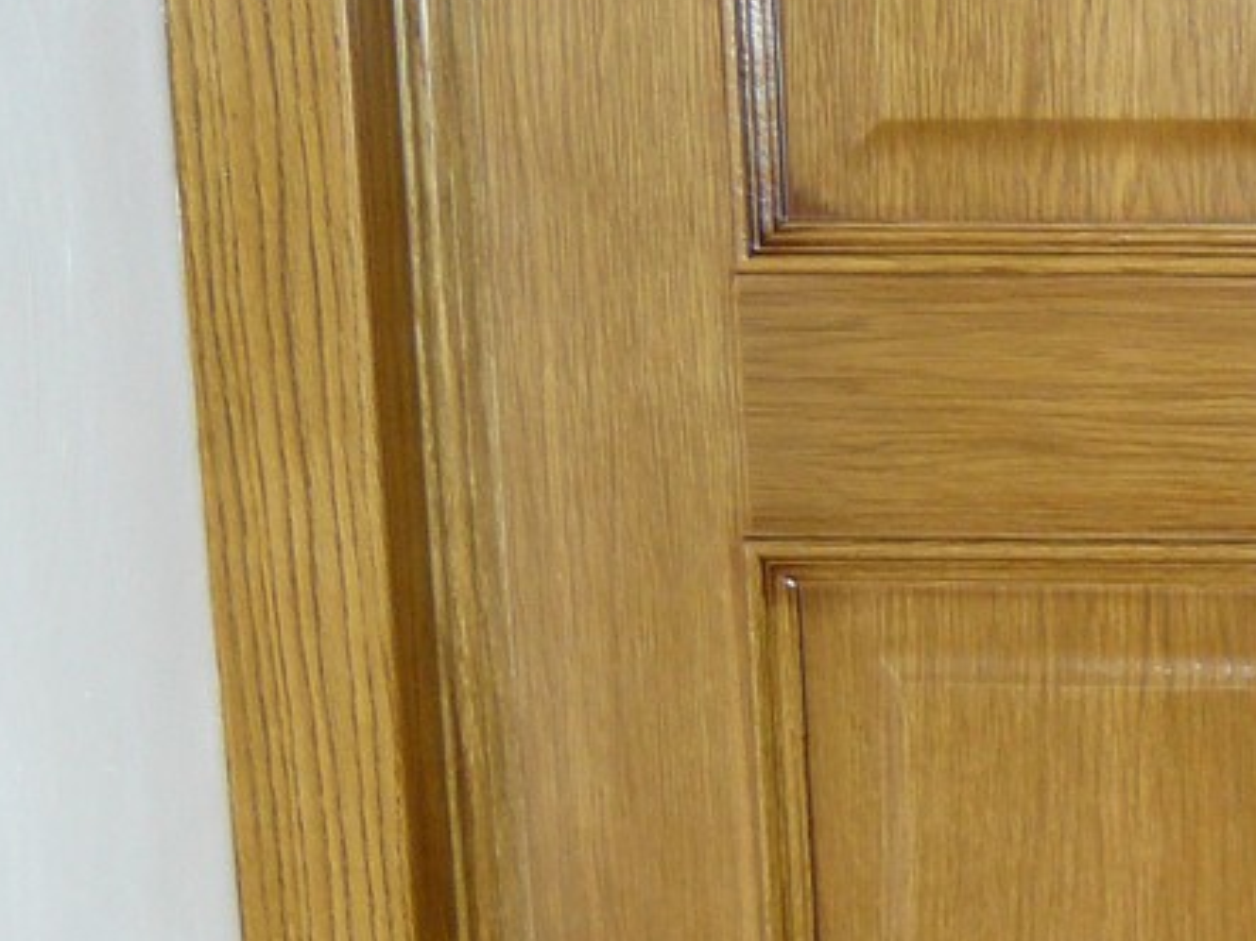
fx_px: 4244
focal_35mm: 117
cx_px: 1968
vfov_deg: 12.5
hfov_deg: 15.4
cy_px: 986
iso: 125
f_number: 2.8
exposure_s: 1/30
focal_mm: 6
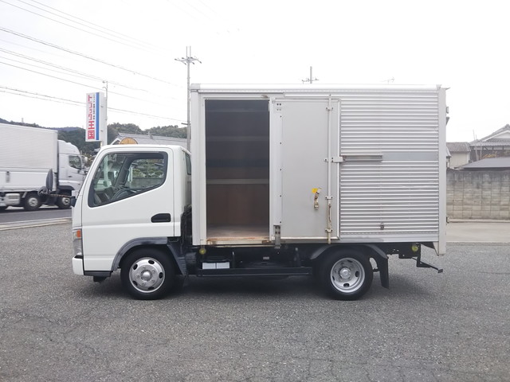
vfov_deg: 46.8
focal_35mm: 30
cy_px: 191
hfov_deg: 60.0
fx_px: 442
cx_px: 255
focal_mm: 4
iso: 32
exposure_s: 1/120
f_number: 2.2
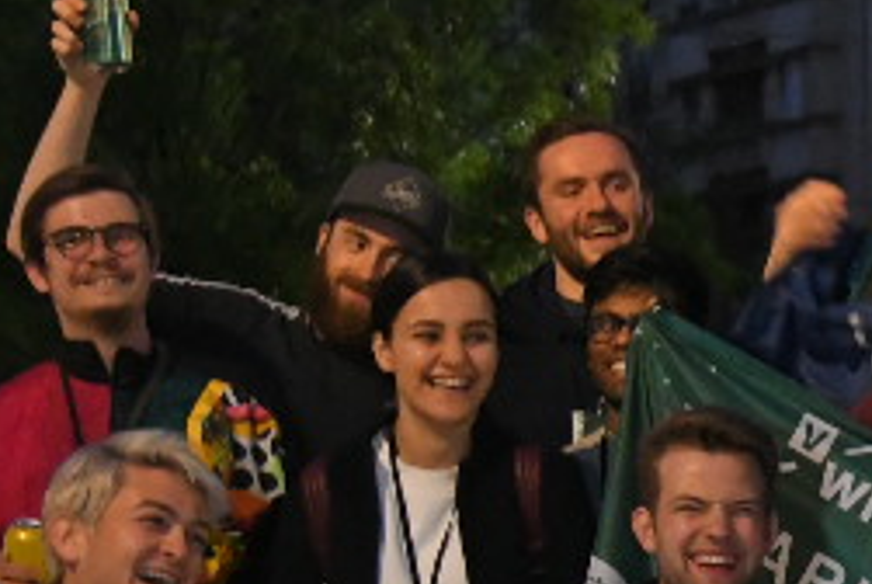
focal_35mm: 245
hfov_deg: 8.1
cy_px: 587
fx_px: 5941
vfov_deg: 5.6
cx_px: 1633
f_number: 4
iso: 4000
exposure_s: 1/50
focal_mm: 38
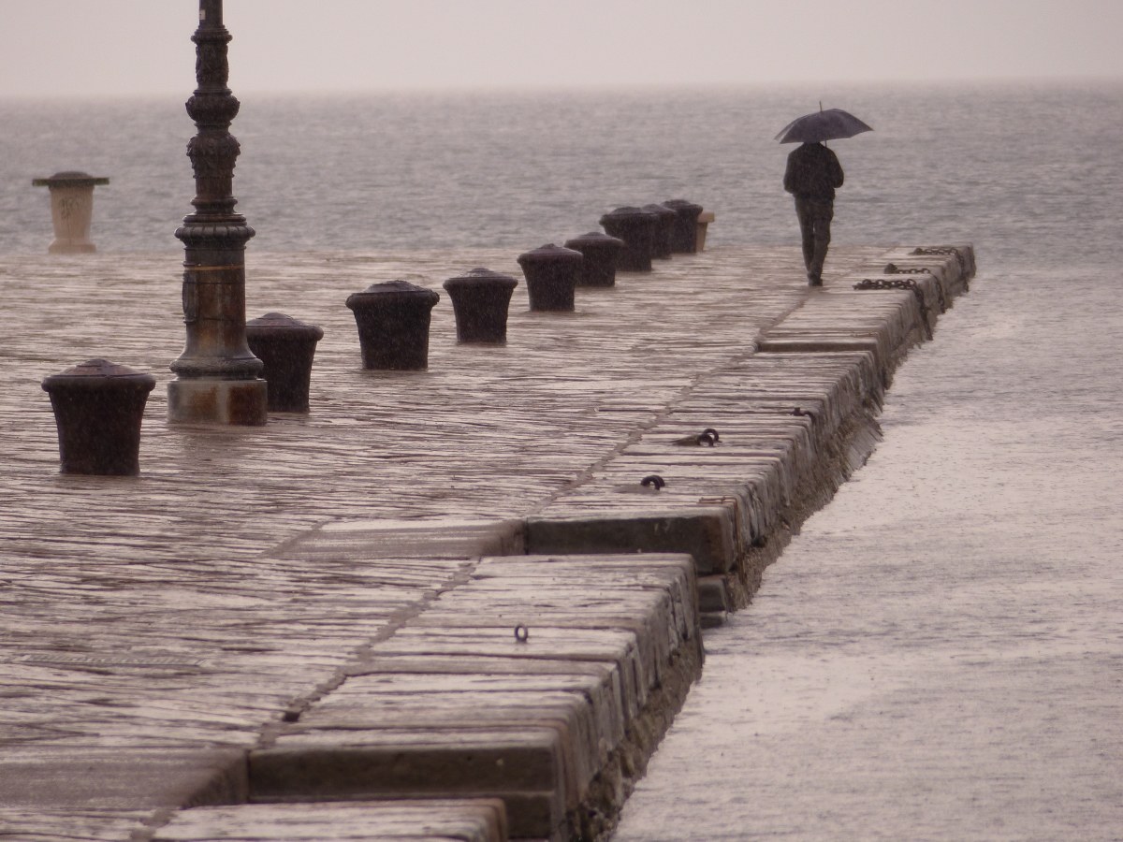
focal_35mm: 600
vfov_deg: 2.5
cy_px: 421
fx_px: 19465
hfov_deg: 3.3
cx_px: 562
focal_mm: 108
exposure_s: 1/400
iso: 100
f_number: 2.8
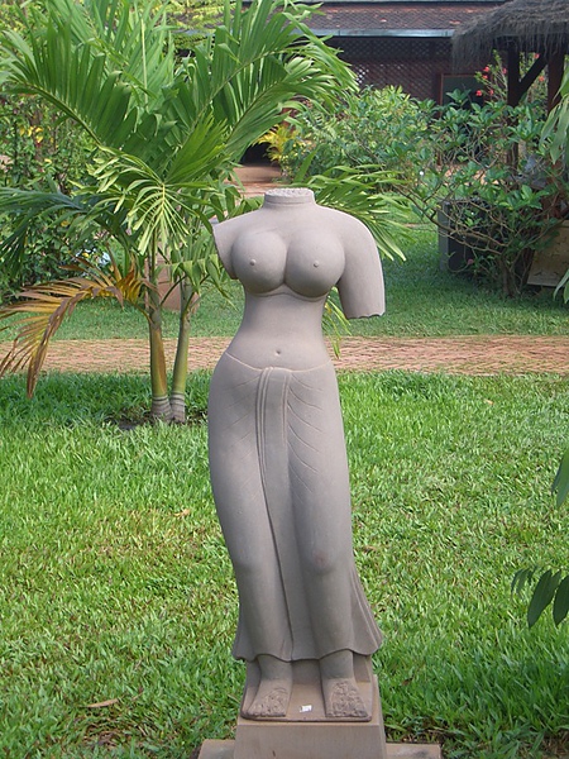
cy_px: 380
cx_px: 284
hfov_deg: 23.7
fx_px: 1359
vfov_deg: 31.2
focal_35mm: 62
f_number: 3.5
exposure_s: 1/100
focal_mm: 10.2
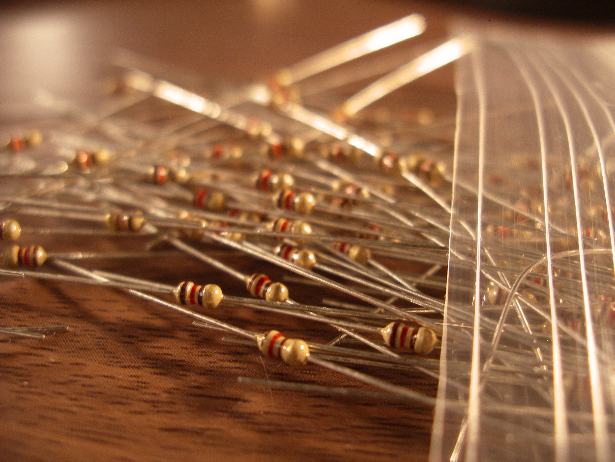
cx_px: 308
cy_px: 231
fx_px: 658
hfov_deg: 50.1
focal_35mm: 37
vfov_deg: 38.7
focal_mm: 7.8
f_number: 2.8
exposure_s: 1/30
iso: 200
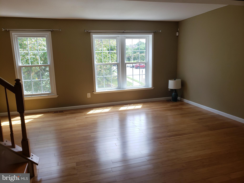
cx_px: 122
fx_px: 183
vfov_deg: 53.1
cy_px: 92
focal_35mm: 26
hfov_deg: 67.3
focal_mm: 4.3
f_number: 2.4
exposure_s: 1/120
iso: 64
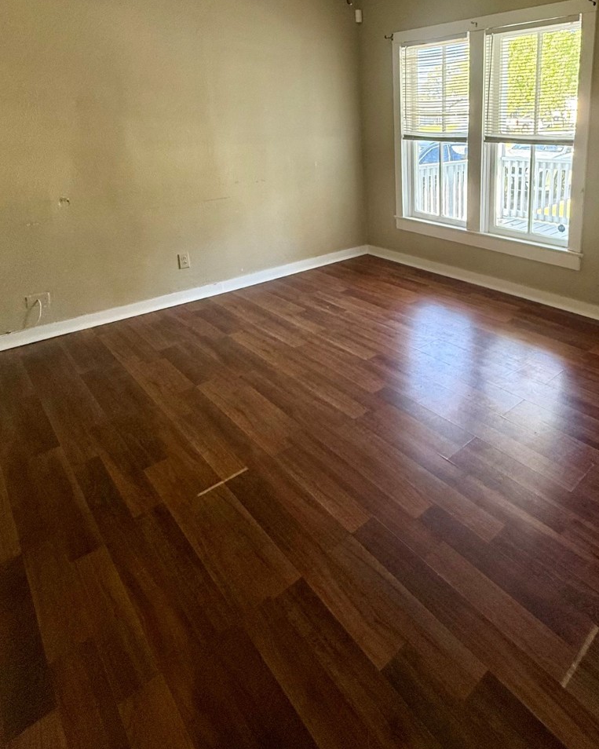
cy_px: 216
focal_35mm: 22
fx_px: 488
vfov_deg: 71.4
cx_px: 415
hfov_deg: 61.1
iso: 200
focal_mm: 2.22
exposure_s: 1/120
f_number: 2.2
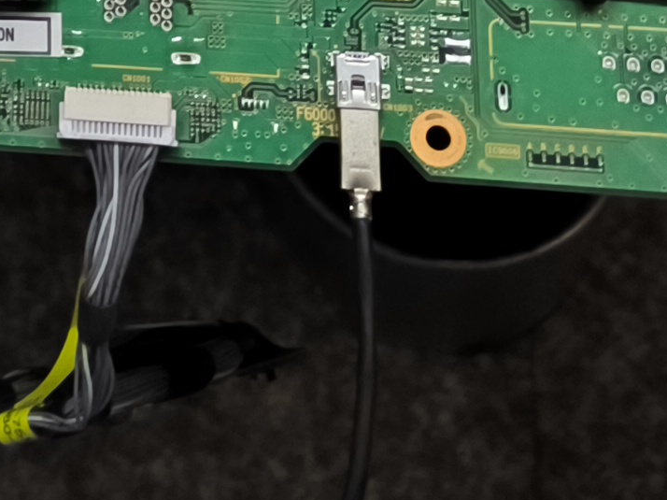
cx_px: -292
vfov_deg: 9.8
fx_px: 2543
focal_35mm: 132
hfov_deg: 14.1
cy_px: -728
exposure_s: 1/25
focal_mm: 5.35
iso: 500
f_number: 1.7
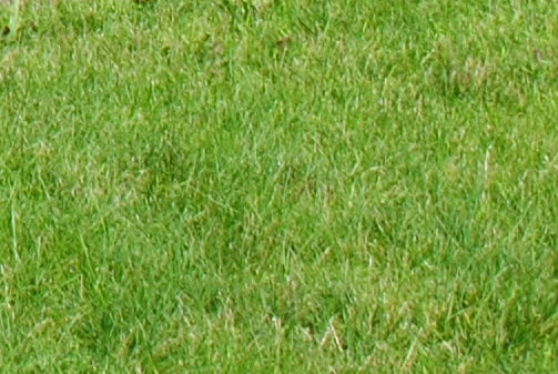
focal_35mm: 254
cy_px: -1034
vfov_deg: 5.0
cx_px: -1136
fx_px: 3943
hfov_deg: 7.2
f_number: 10
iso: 160
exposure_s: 1/250
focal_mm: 22
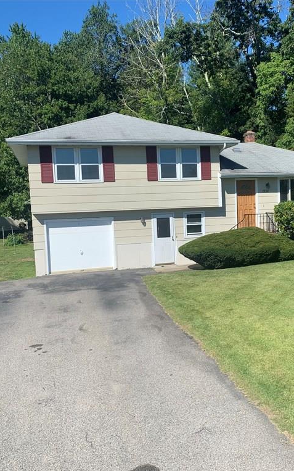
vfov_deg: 52.7
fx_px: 474
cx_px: 205
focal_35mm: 37
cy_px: 236
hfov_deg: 34.0
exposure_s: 1/2611
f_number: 1.8
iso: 25
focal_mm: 4.25
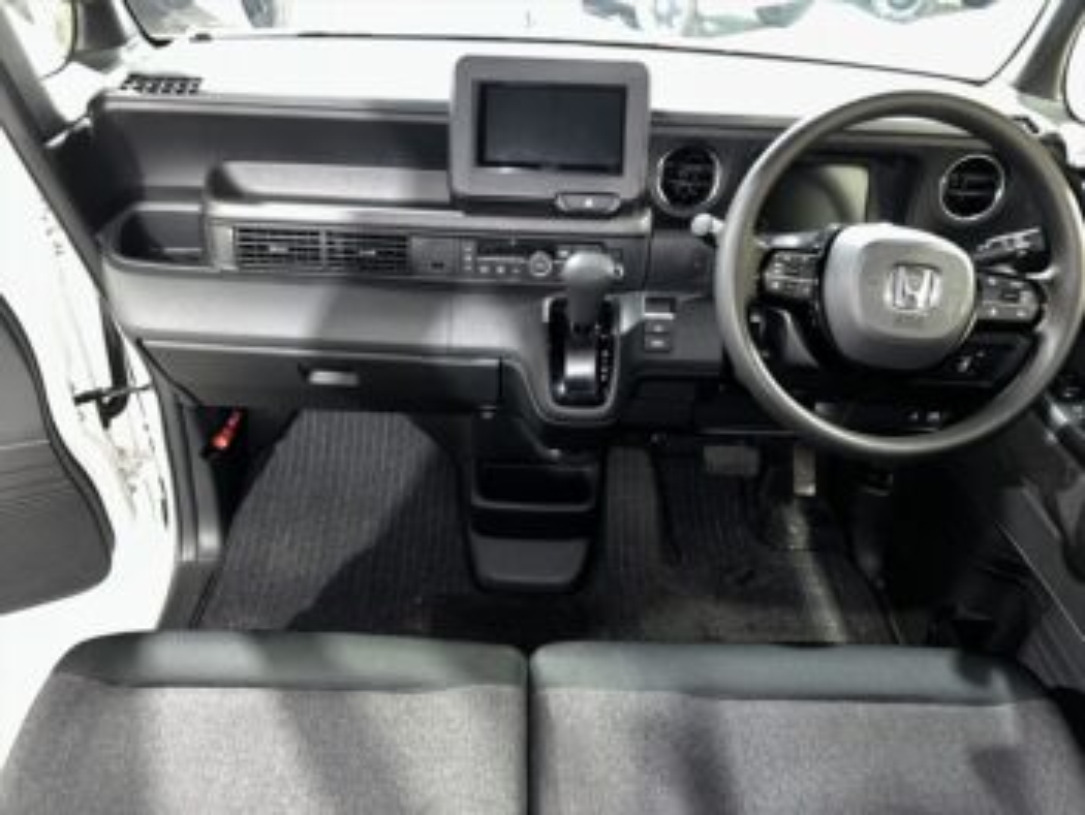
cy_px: 408
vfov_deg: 53.1
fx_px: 816
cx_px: 542
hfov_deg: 67.3
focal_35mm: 26
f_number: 1.5
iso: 200
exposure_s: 1/4
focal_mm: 5.7
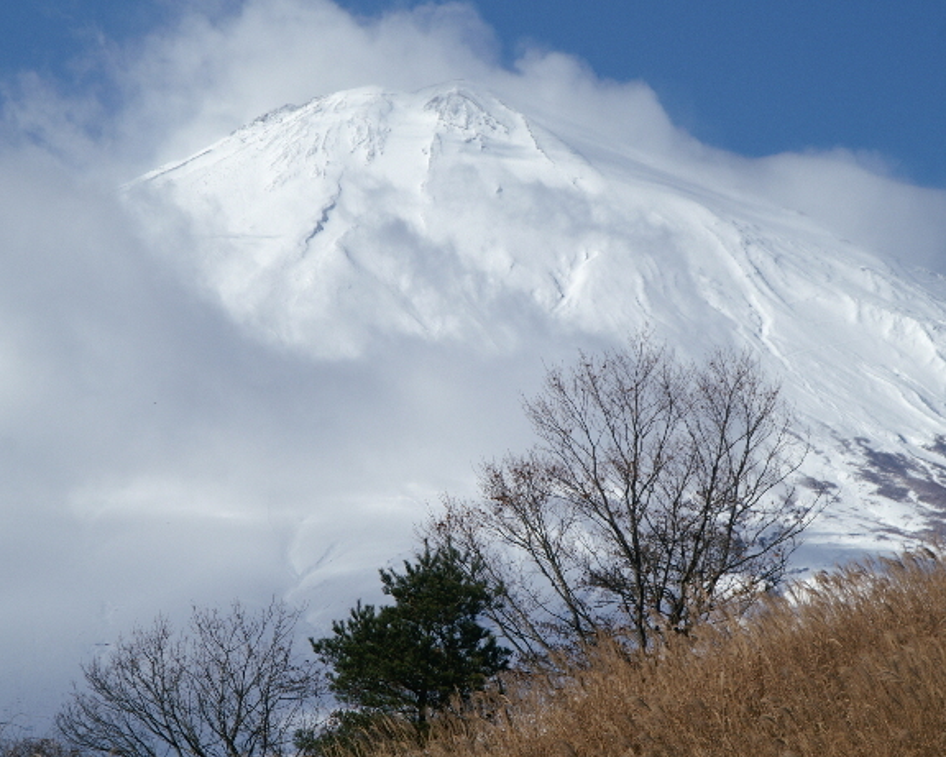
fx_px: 5741
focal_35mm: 205
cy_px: 377
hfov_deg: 9.4
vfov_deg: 7.5
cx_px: 486
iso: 100
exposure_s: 1/80
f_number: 11
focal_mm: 120
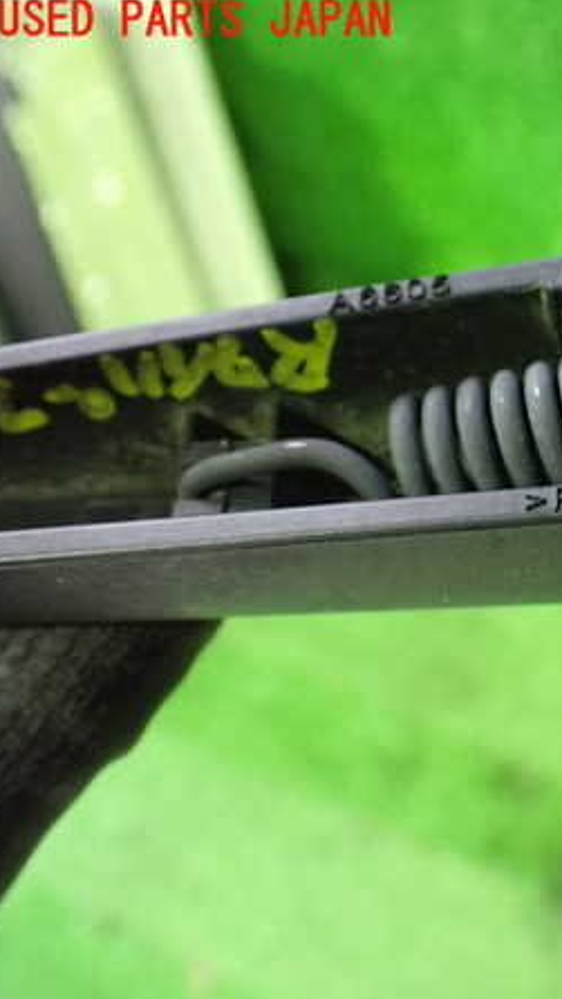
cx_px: 656
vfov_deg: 46.4
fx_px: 1165
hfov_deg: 24.8
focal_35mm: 44
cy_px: 497
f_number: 2.3
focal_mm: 5.4
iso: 1600
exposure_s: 1/30
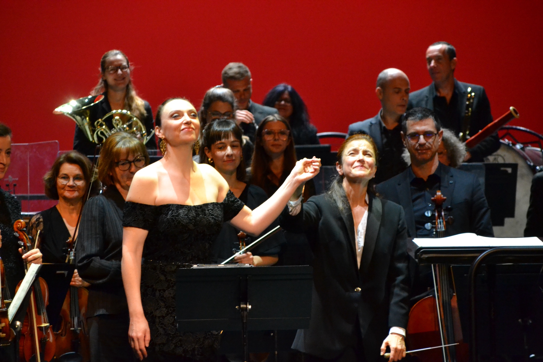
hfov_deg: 9.1
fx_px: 3393
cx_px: 272
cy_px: 181
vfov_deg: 6.1
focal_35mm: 225
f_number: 6
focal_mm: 150
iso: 3200
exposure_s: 1/100
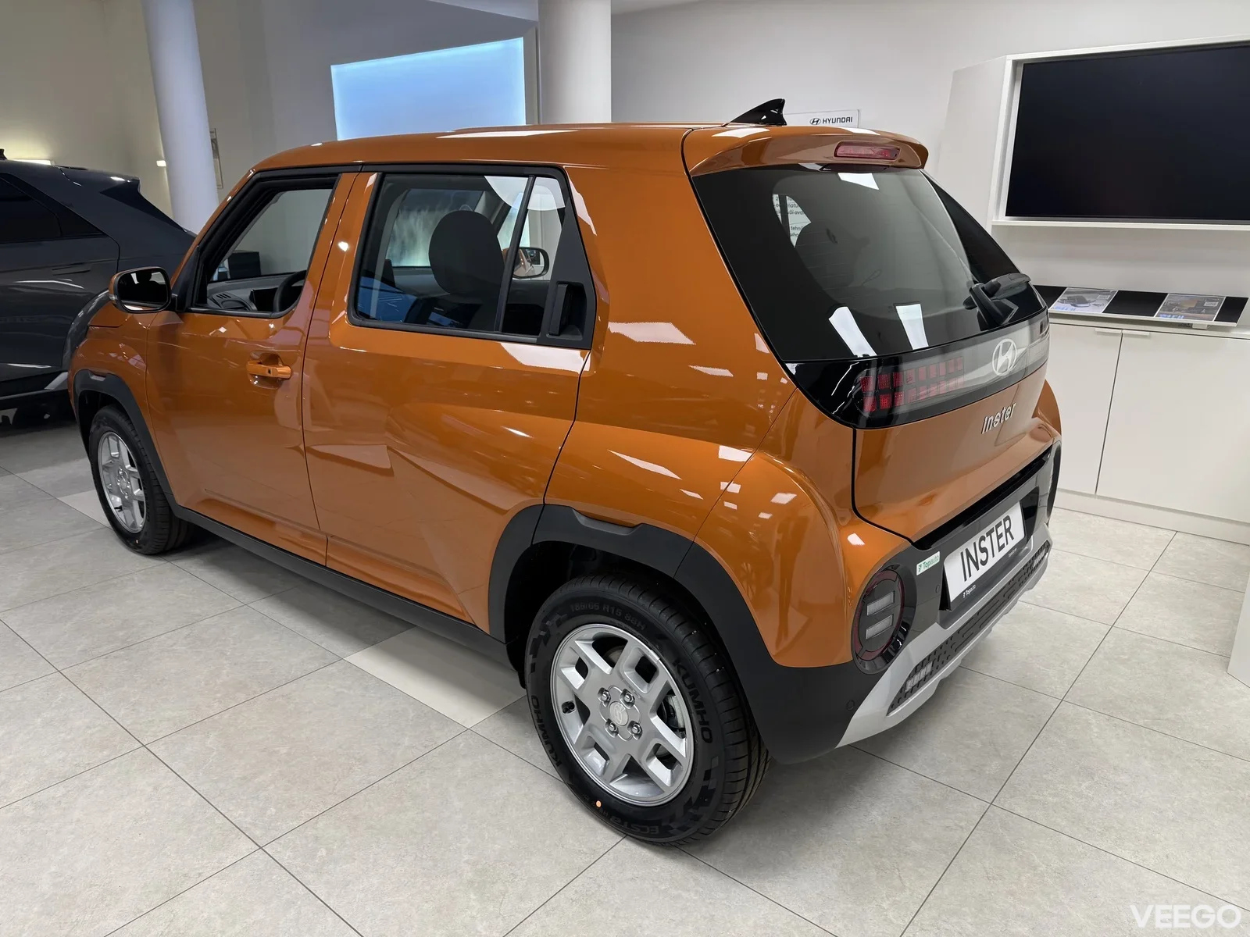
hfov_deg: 71.6
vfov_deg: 56.8
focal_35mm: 24
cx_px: 625
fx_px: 867
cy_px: 468
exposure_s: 1/100
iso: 100
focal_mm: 6.76
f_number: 1.78
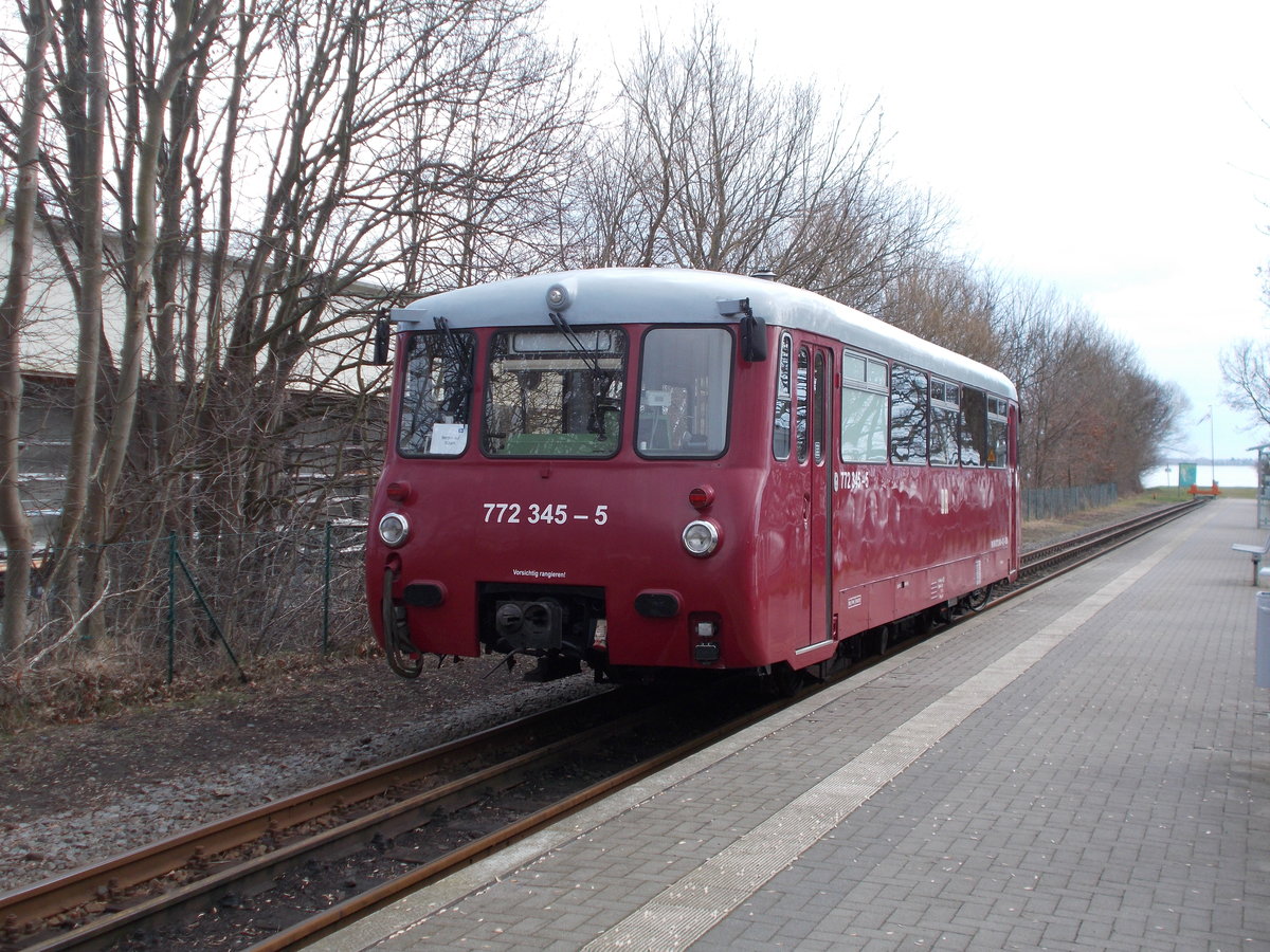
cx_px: 635
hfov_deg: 42.9
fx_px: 1614
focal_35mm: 44
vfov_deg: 32.9
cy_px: 476
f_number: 4.2
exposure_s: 1/250
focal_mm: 7.9
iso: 80
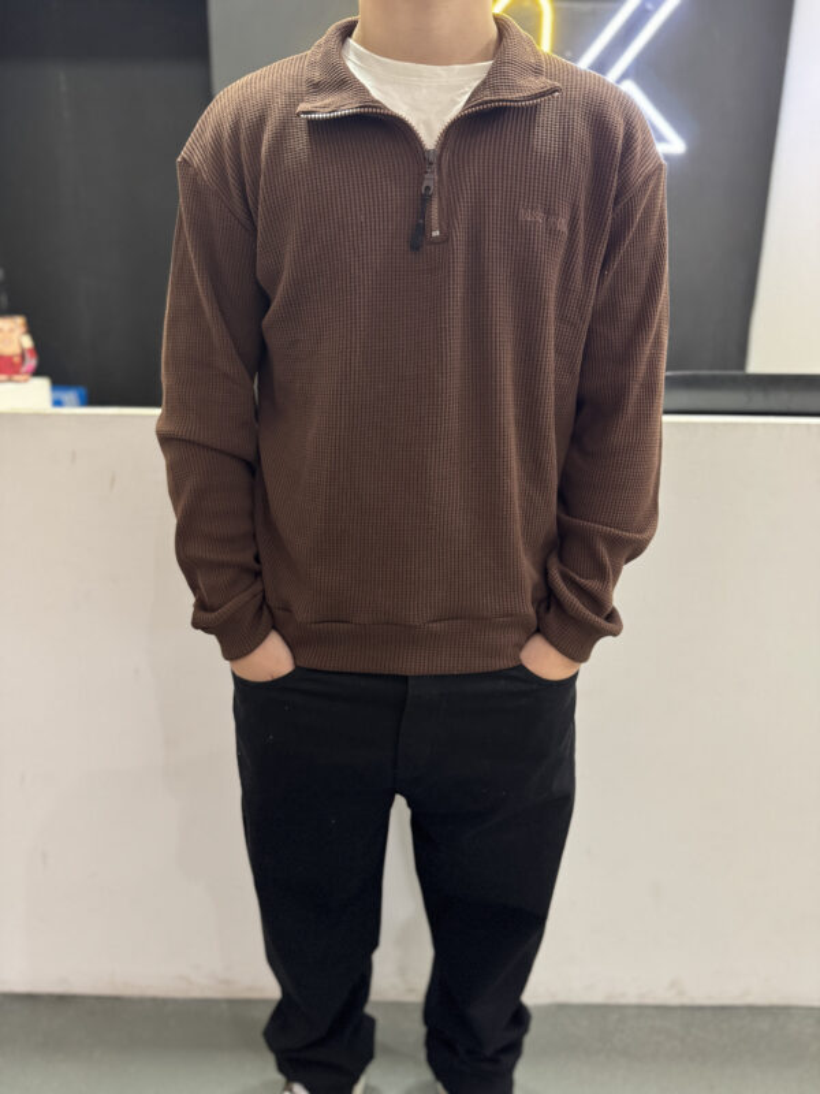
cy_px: 547
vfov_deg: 71.6
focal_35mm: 24
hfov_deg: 56.8
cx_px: 410
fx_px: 758
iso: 640
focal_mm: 6.76
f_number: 1.78
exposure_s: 1/50
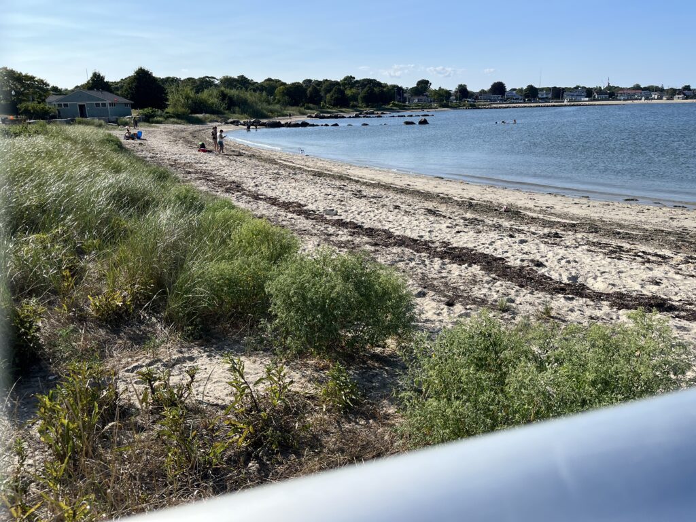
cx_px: 348
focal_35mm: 26
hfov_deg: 67.3
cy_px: 261
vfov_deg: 53.1
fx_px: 523
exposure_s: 1/3521
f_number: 1.6
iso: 50
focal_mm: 5.1
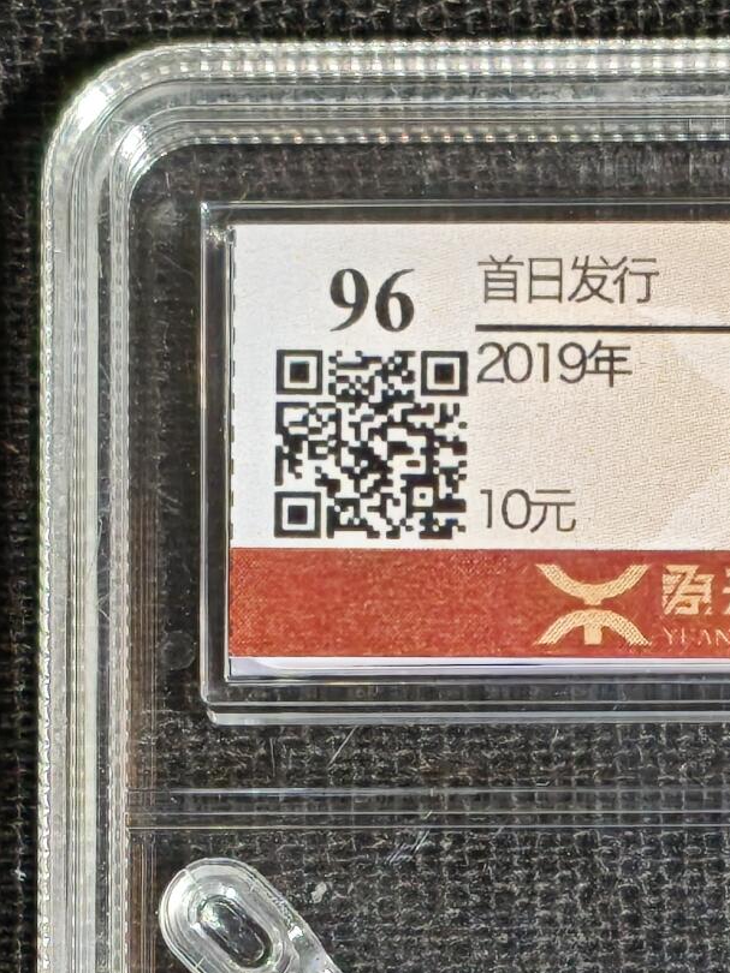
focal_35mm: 209
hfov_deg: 7.1
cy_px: 1080
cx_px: 713
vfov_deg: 9.4
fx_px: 5880
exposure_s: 1/202
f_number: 1.5
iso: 50
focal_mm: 4.94
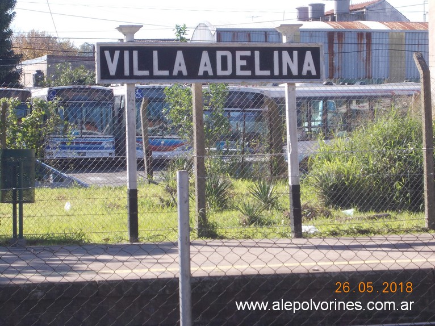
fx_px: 1759
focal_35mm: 140
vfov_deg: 10.6
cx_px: 218
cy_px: 163
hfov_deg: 14.1
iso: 80
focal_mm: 20
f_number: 6.8
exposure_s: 1/100
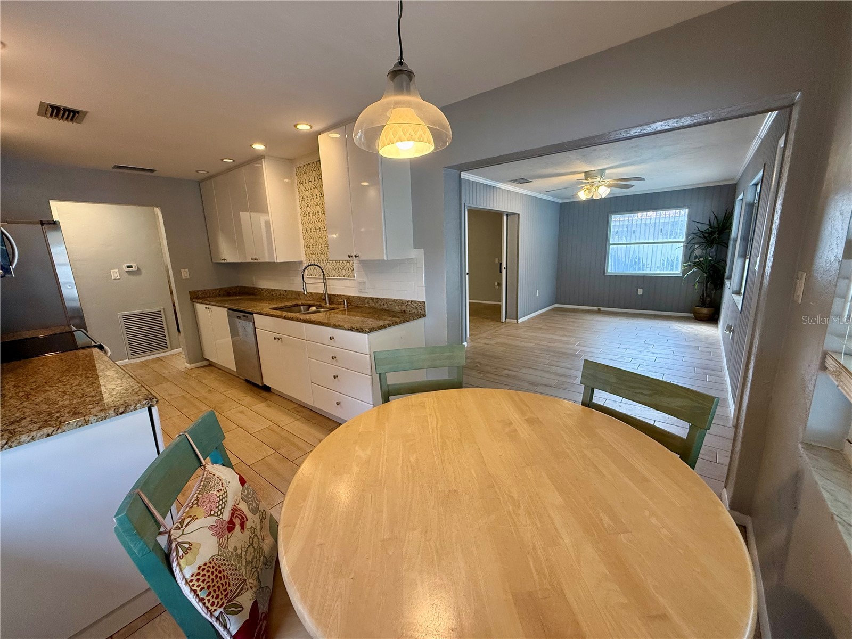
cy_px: 320
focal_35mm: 14
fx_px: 345
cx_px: 426
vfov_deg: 85.7
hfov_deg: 102.1
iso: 320
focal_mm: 2.22
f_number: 2.2
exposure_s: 1/120
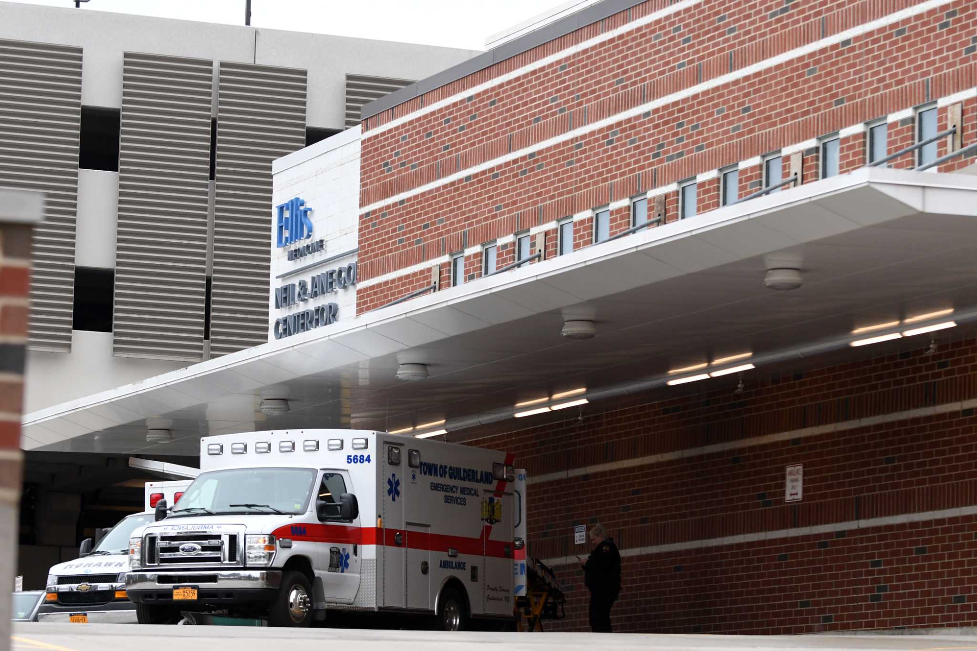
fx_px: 3867
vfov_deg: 9.6
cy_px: 326
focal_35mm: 142
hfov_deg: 14.4
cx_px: 488
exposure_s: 1/1000
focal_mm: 95
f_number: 2.8
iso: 640
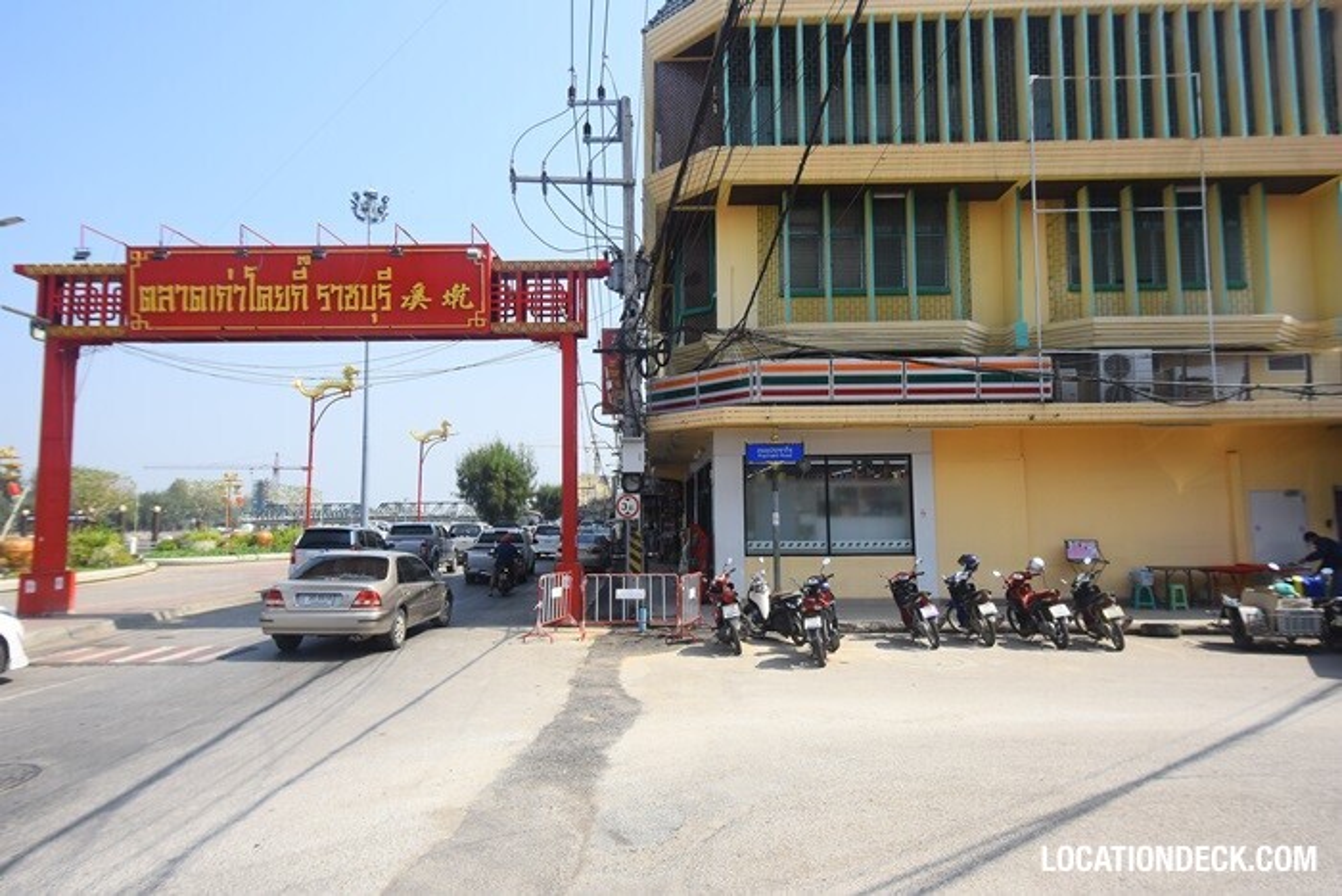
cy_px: 448
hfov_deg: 85.4
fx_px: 727
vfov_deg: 63.2
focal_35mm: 20
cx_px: 671
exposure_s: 1/640
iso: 250
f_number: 6.3
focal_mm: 13
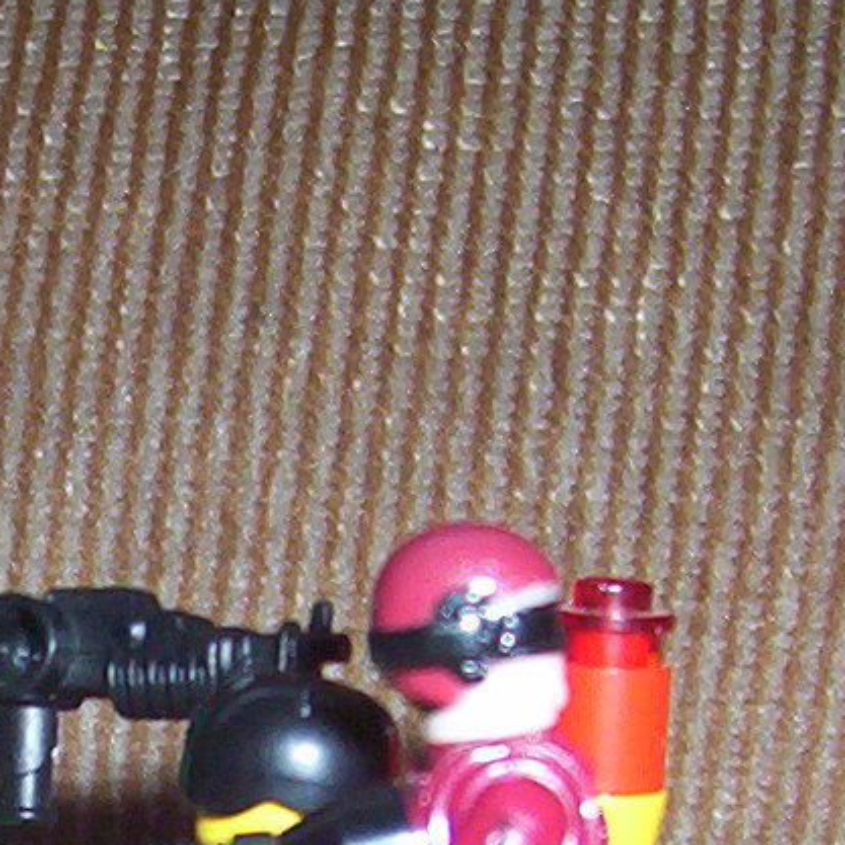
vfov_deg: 11.4
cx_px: 67
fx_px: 4115
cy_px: 1066
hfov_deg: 11.6
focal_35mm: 149
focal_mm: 5.77
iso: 140
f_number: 2.73
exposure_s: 1/60
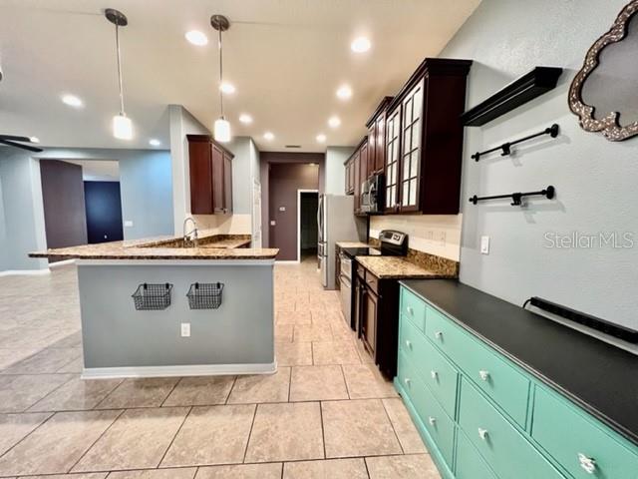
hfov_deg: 106.2
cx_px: 319
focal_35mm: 13
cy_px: 240
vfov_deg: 89.9
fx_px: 240
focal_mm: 1.57
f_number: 1.8
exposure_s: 1/60
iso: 400
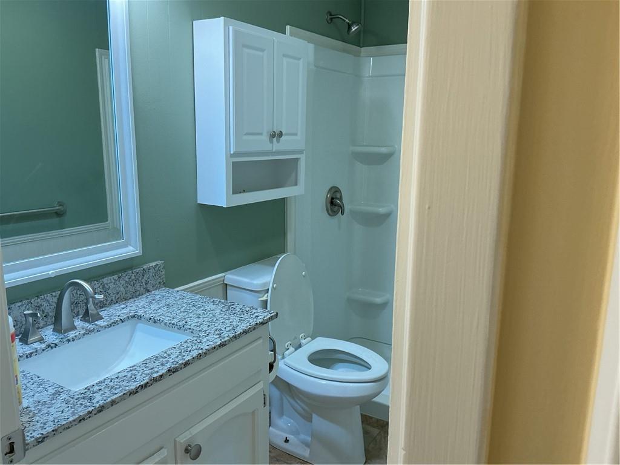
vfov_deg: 48.2
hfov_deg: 61.7
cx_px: 310
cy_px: 232
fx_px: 519
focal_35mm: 29
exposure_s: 1/60
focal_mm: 3
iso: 200
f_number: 1.8
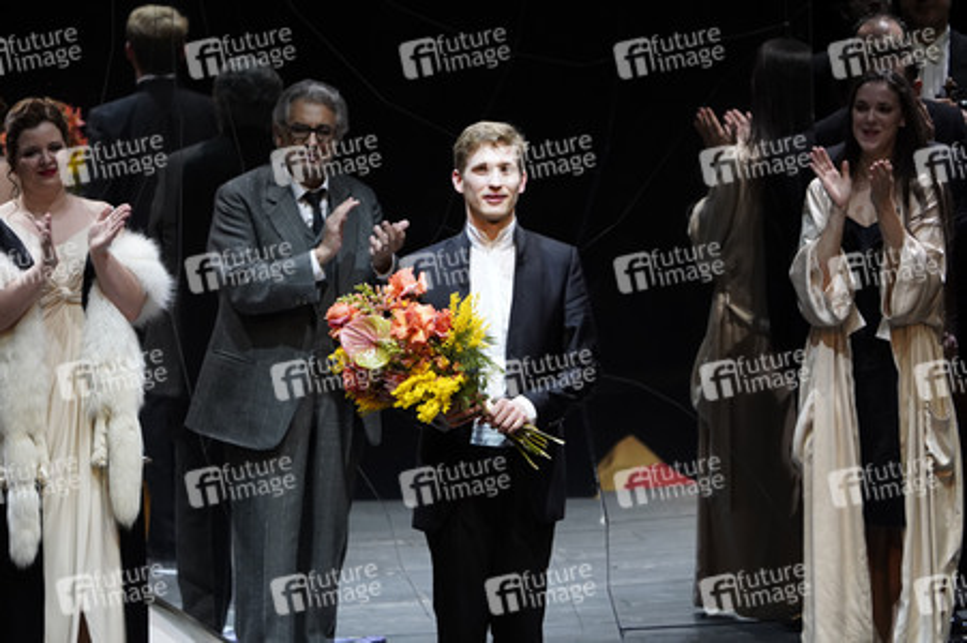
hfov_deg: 7.1
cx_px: 484
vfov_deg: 4.7
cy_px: 322
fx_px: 7811
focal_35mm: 291
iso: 3200
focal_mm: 291
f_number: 5.6
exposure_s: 1/250
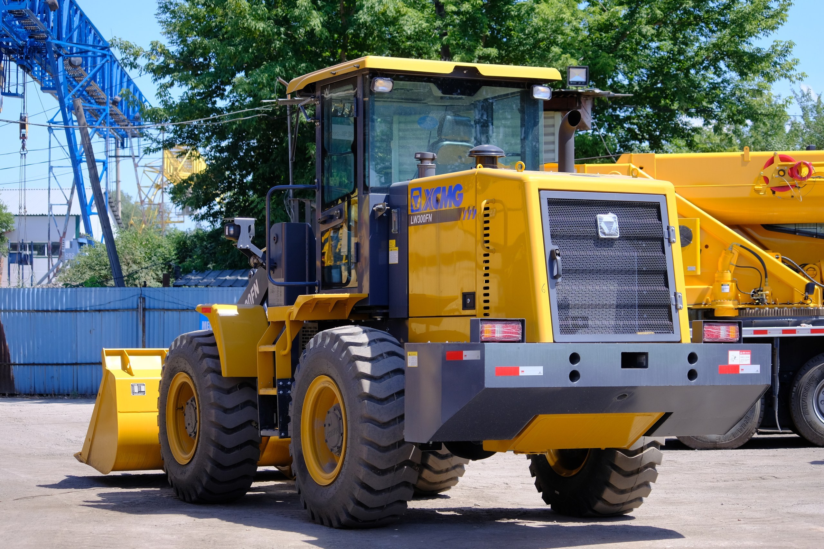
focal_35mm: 83
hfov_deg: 24.5
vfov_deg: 16.5
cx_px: 412
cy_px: 274
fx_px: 1900
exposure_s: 1/800
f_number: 4.5
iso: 400
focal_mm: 55
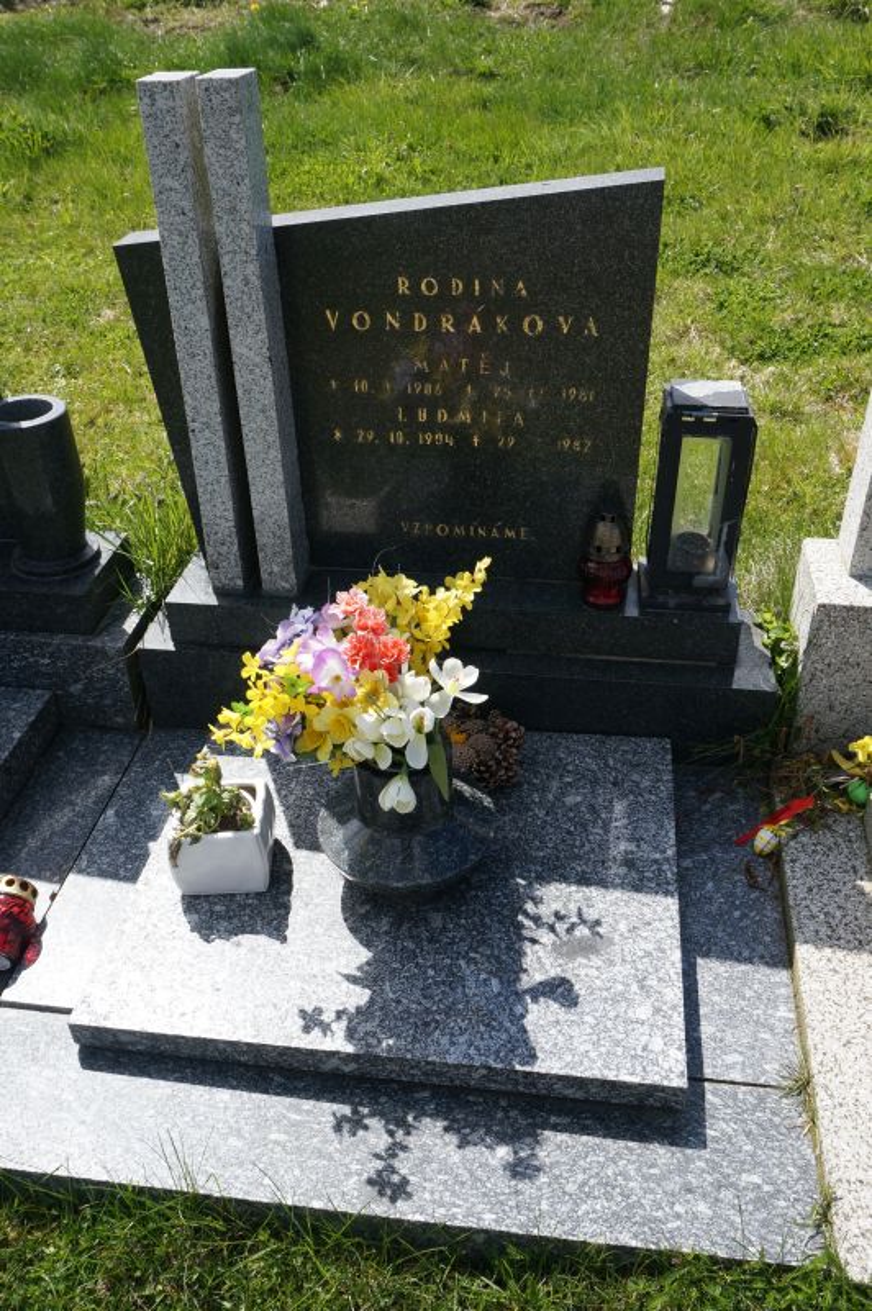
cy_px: 656
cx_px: 436
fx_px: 1092
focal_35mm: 30
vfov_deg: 62.0
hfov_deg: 43.5
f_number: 9
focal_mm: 20
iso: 400
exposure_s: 1/500
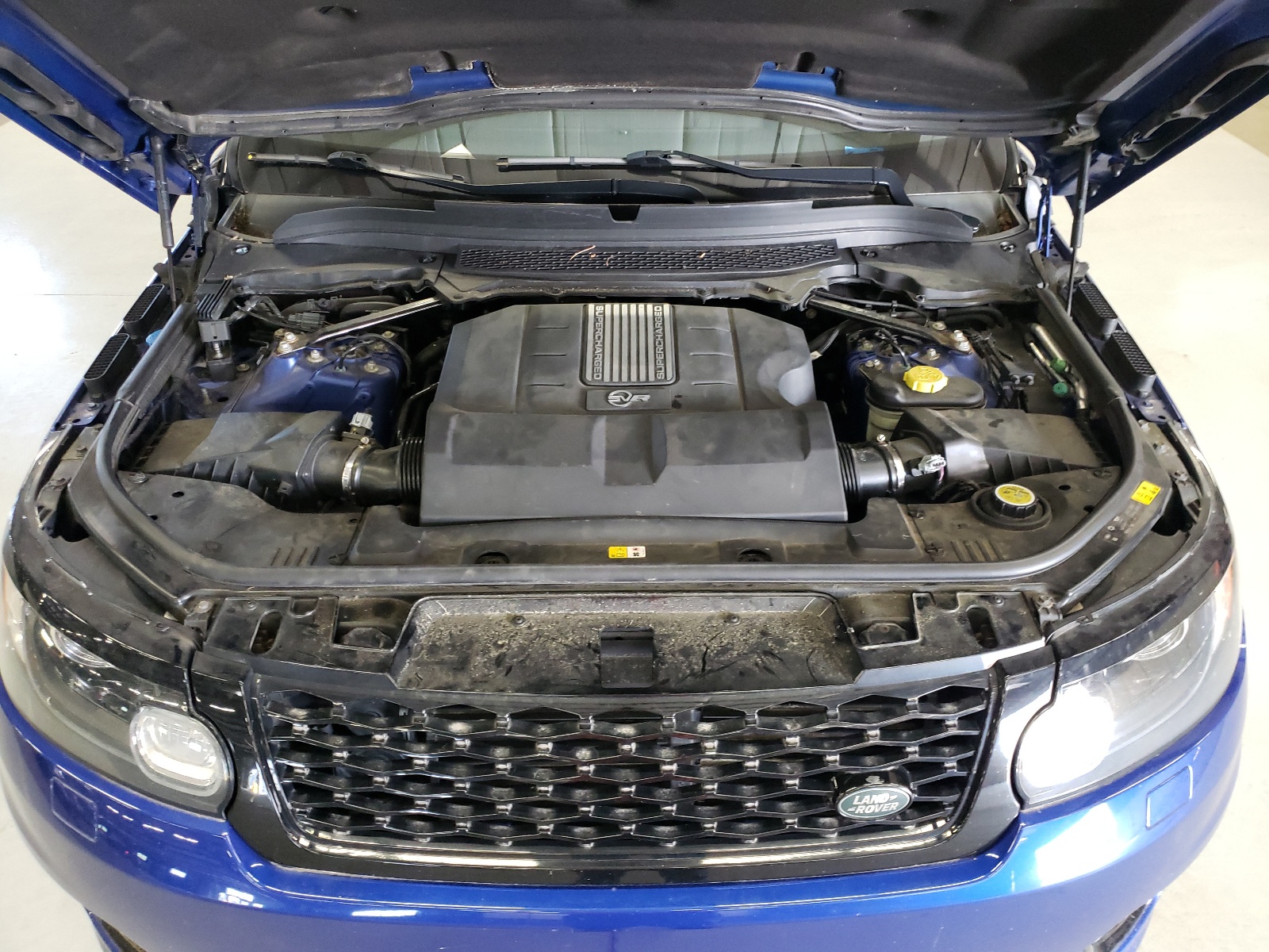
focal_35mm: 26
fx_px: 953
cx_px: 634
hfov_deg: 67.3
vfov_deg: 53.1
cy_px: 476
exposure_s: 1/60.2
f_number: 1.5
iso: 315
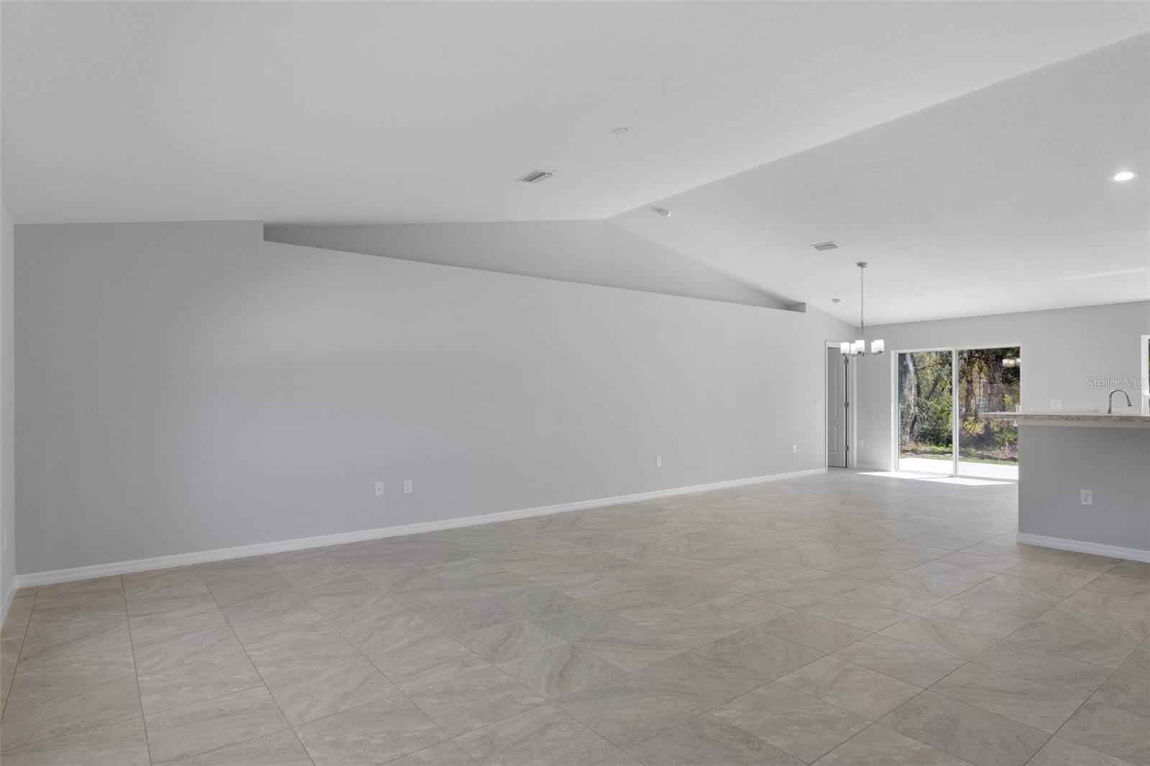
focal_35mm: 20
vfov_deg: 63.2
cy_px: 383
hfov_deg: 85.4
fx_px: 623
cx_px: 575
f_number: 8
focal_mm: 13
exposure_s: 1/10
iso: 320
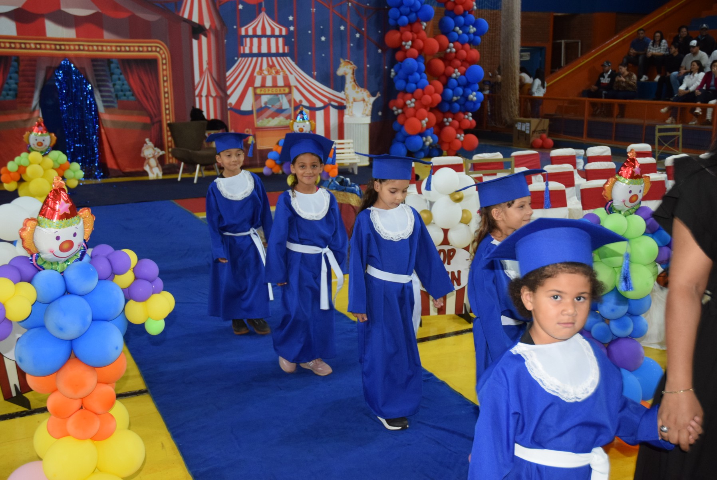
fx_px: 747
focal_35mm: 38
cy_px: 240
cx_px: 358
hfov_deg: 51.2
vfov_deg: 35.6
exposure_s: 1/60
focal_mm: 25
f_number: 3.8
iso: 1400
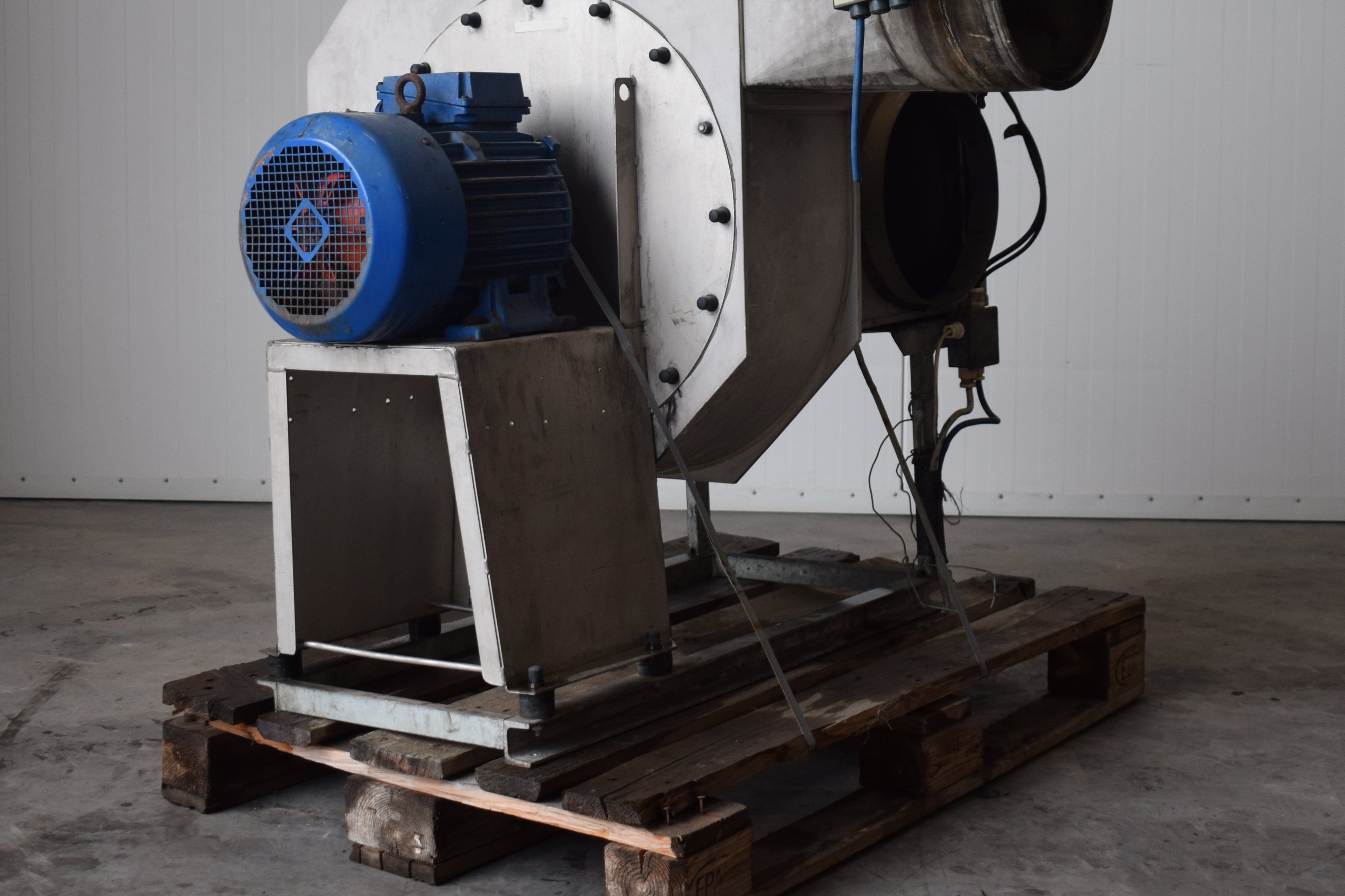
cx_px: 693
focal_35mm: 60
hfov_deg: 33.4
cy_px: 215
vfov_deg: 22.4
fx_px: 2241
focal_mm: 26
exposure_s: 1/100
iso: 400
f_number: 5
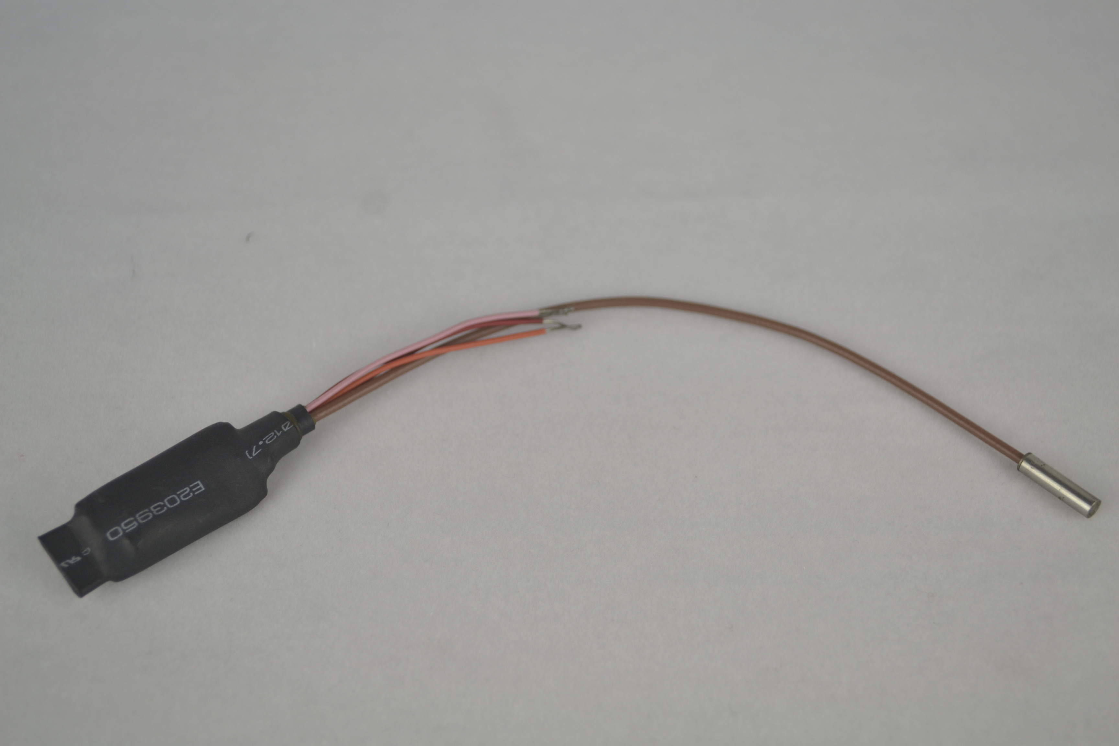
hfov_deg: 36.9
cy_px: 373
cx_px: 560
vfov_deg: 25.1
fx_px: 1678
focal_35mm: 54
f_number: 5
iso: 160
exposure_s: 1/80
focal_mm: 36
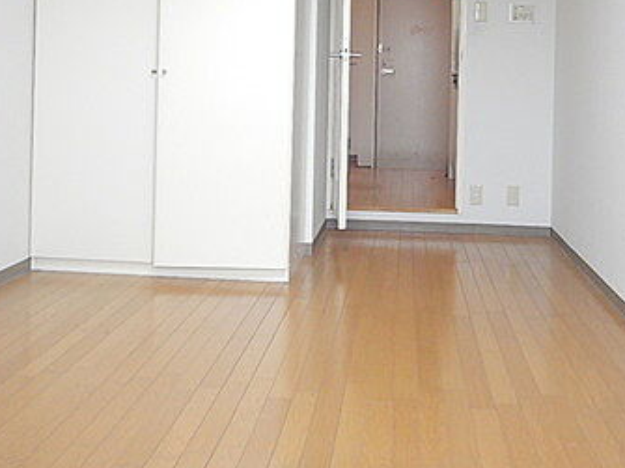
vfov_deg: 32.5
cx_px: 328
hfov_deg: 43.9
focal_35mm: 43
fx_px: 776
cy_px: 82
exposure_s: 1/40
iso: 400
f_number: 2.8
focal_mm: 4.3
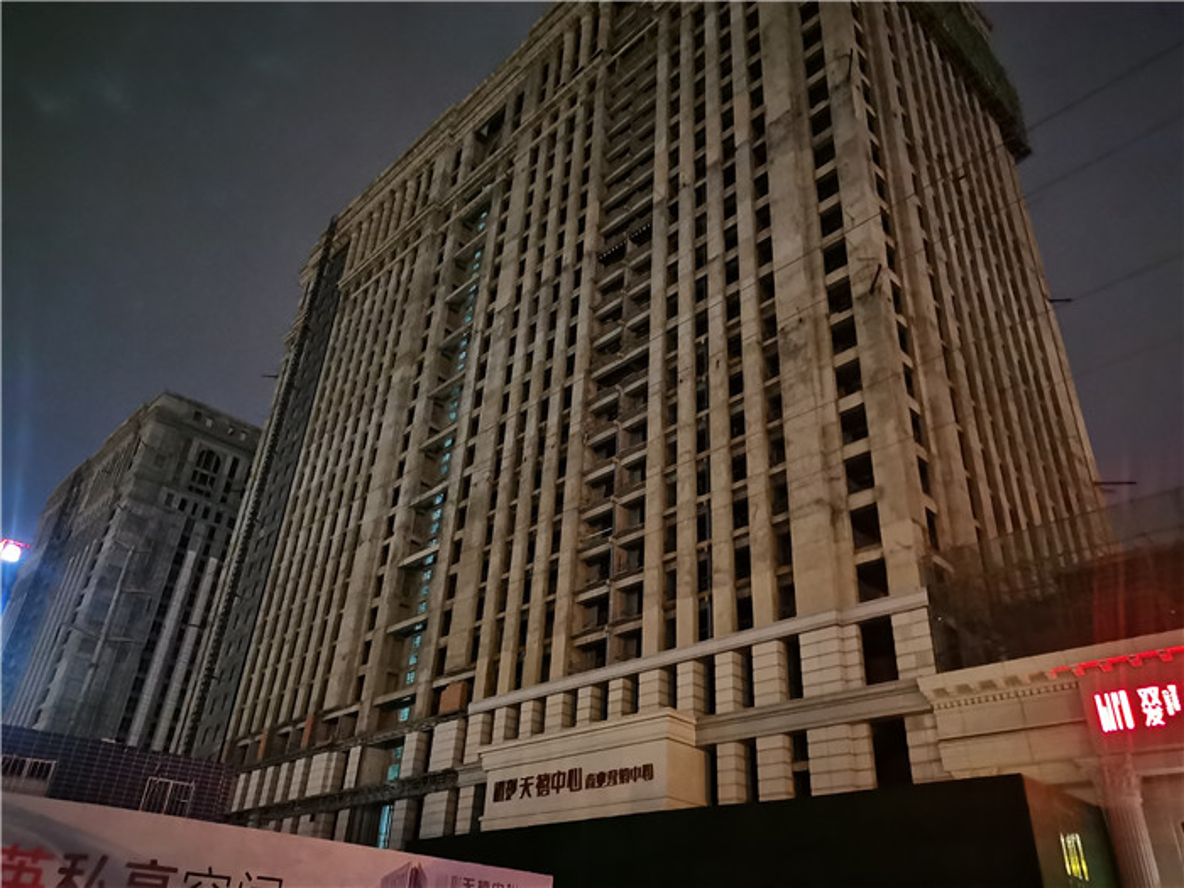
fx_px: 924
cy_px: 444
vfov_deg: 51.4
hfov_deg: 65.3
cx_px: 592
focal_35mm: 27
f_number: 1.8
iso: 2500
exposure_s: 1/16.7
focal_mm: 5.58
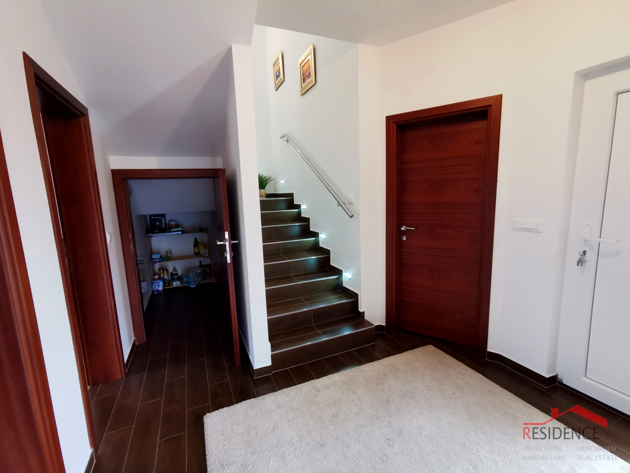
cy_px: 236
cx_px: 315
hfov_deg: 94.5
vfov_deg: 78.1
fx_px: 291
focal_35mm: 16
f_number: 2.2
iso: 400
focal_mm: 2.35
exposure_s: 1/25
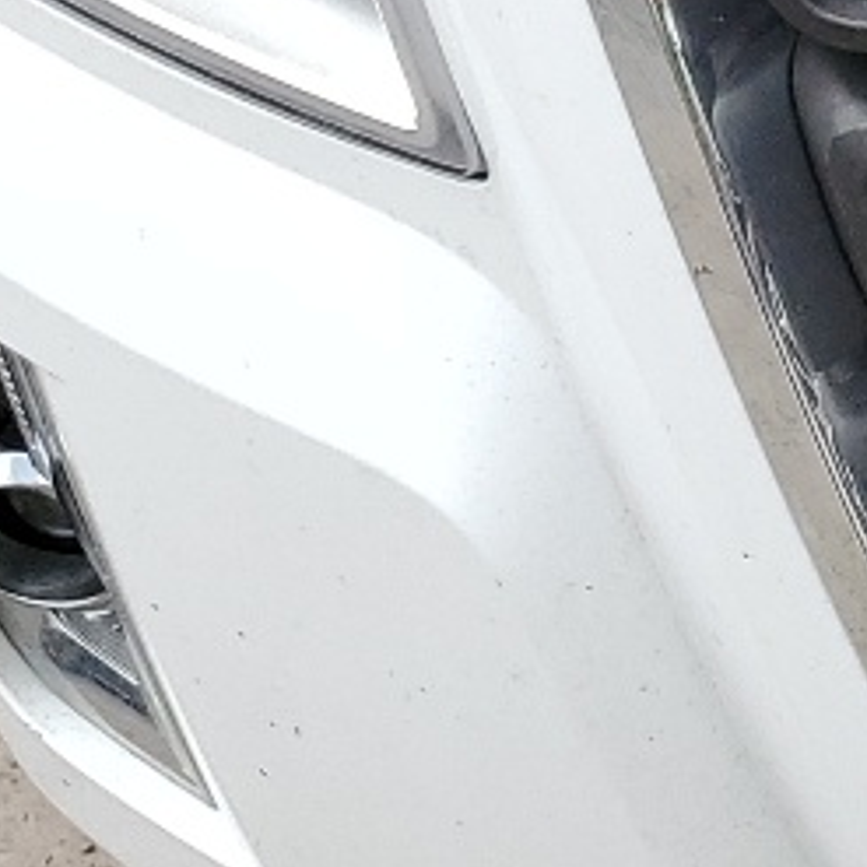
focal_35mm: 149
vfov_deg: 11.2
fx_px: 4222
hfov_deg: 10.1
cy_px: -446
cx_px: 2124
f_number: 1.5
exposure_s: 1/1250
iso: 50
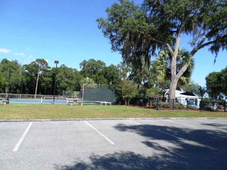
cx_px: 114
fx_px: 164
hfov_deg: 69.4
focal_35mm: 25
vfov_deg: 54.9
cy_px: 85
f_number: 2.5
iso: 80
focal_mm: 4.5
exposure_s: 1/1000
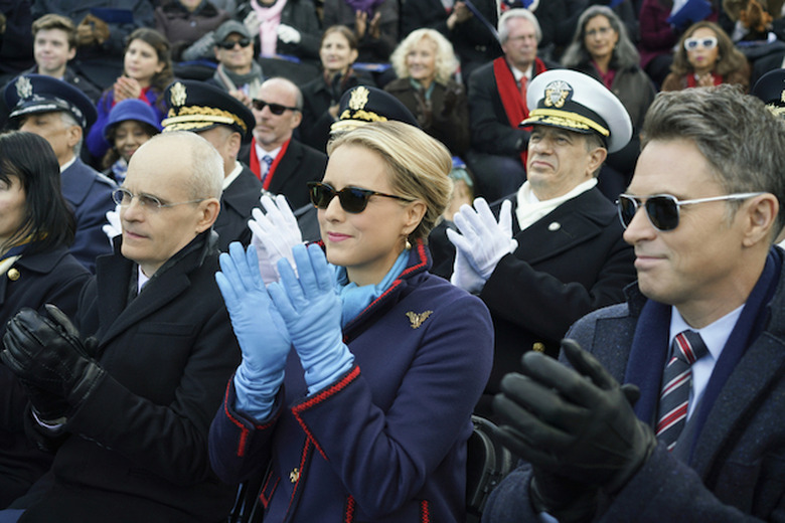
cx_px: 392
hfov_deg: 36.2
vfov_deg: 24.6
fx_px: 1199
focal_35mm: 55
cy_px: 262
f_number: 4.5
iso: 200
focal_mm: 55
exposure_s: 1/400
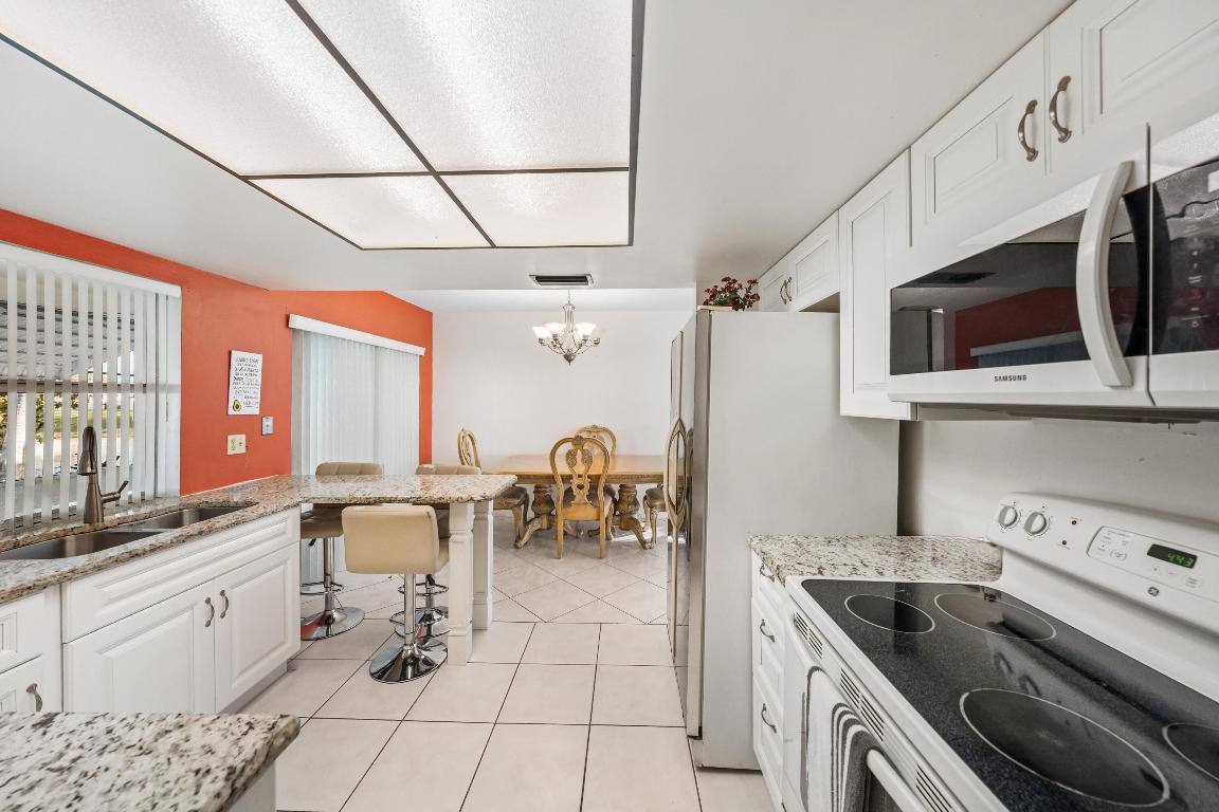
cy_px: 406
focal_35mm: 12
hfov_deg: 112.6
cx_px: 610
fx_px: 406
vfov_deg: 90.0
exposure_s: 1/20
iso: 1000
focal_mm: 12
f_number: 6.3
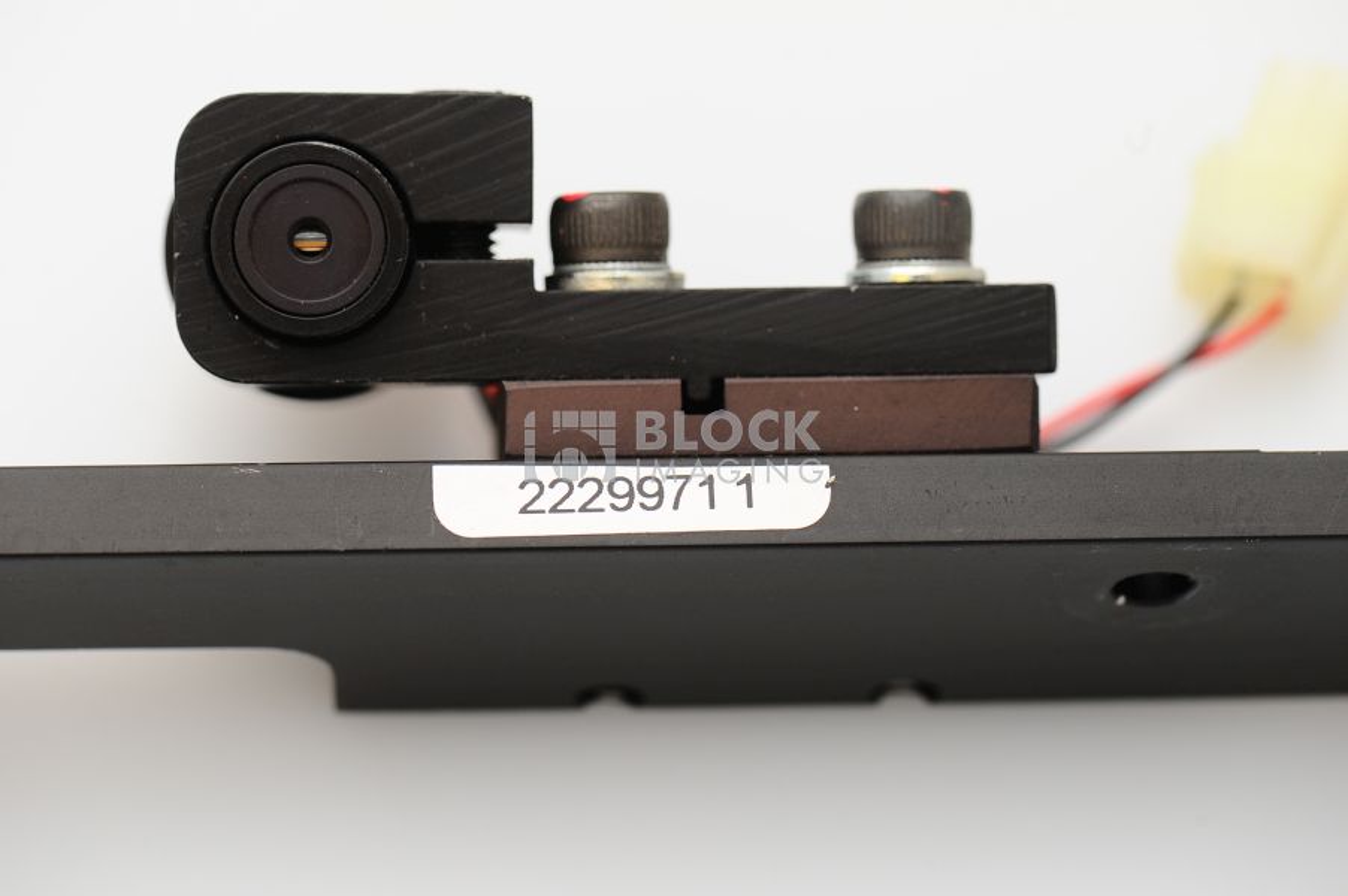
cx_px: 674
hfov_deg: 19.5
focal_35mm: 105
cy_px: 448
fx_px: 3929
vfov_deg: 13.0
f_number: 7.1
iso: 800
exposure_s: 1/100
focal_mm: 105
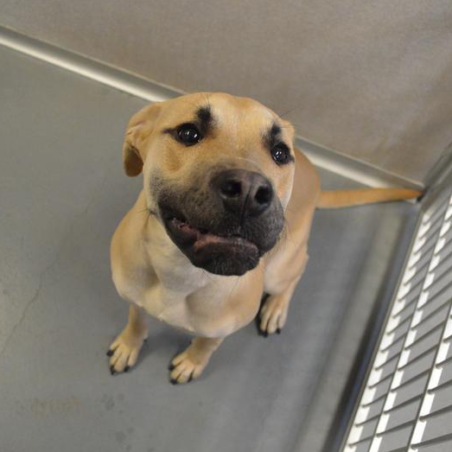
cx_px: 212
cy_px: 227
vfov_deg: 42.8
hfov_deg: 42.8
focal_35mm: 39
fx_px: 576
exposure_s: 1/200
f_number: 3.8
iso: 3200
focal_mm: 20
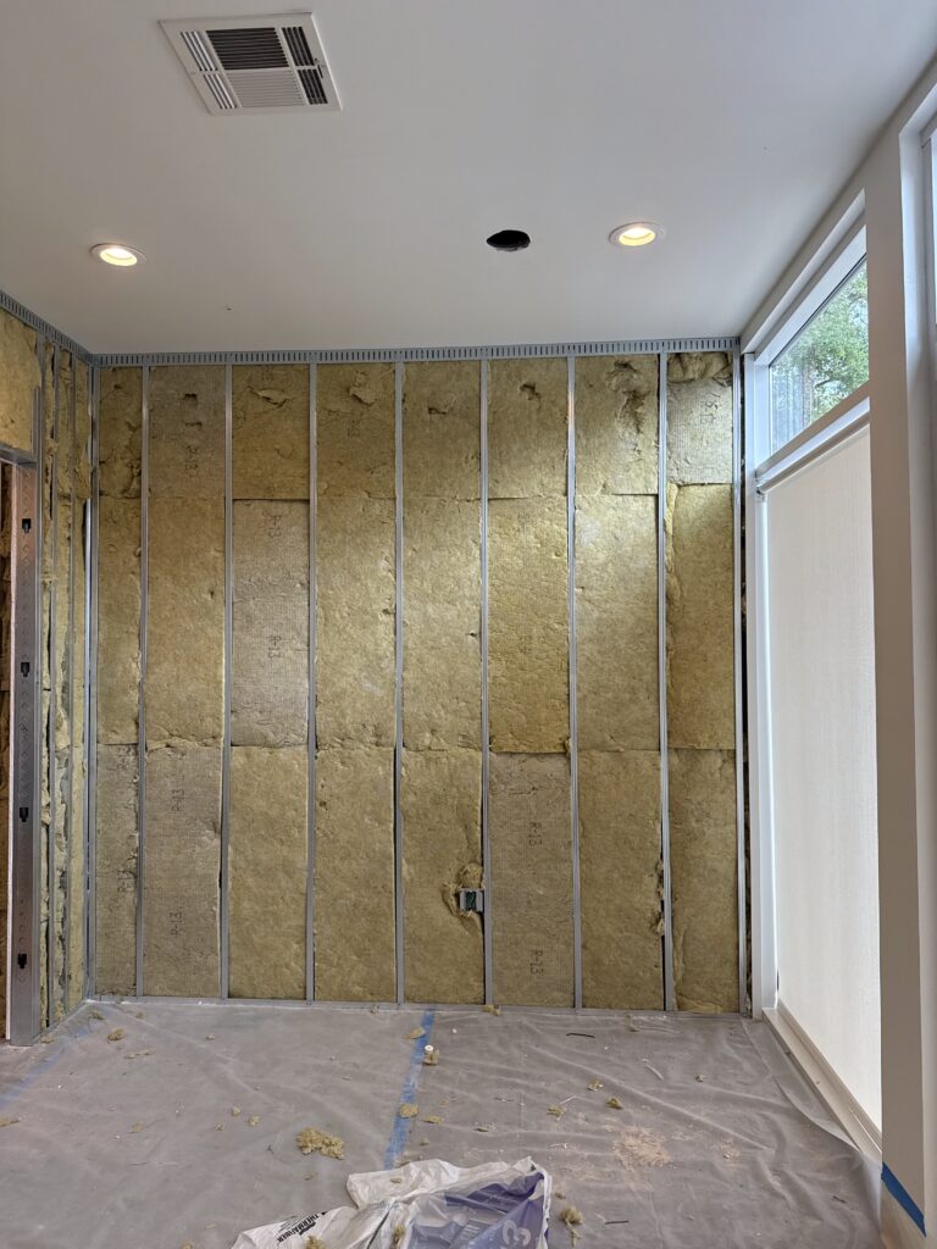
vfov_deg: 71.6
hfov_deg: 56.8
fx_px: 866
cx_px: 468
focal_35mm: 24
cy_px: 624
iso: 125
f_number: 1.78
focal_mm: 6.76
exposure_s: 1/181
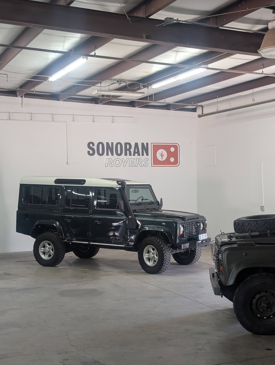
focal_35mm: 49
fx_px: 518
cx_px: 138
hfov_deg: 29.7
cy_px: 182
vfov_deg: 38.9
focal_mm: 6.9
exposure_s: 1/120
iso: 204
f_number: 1.68
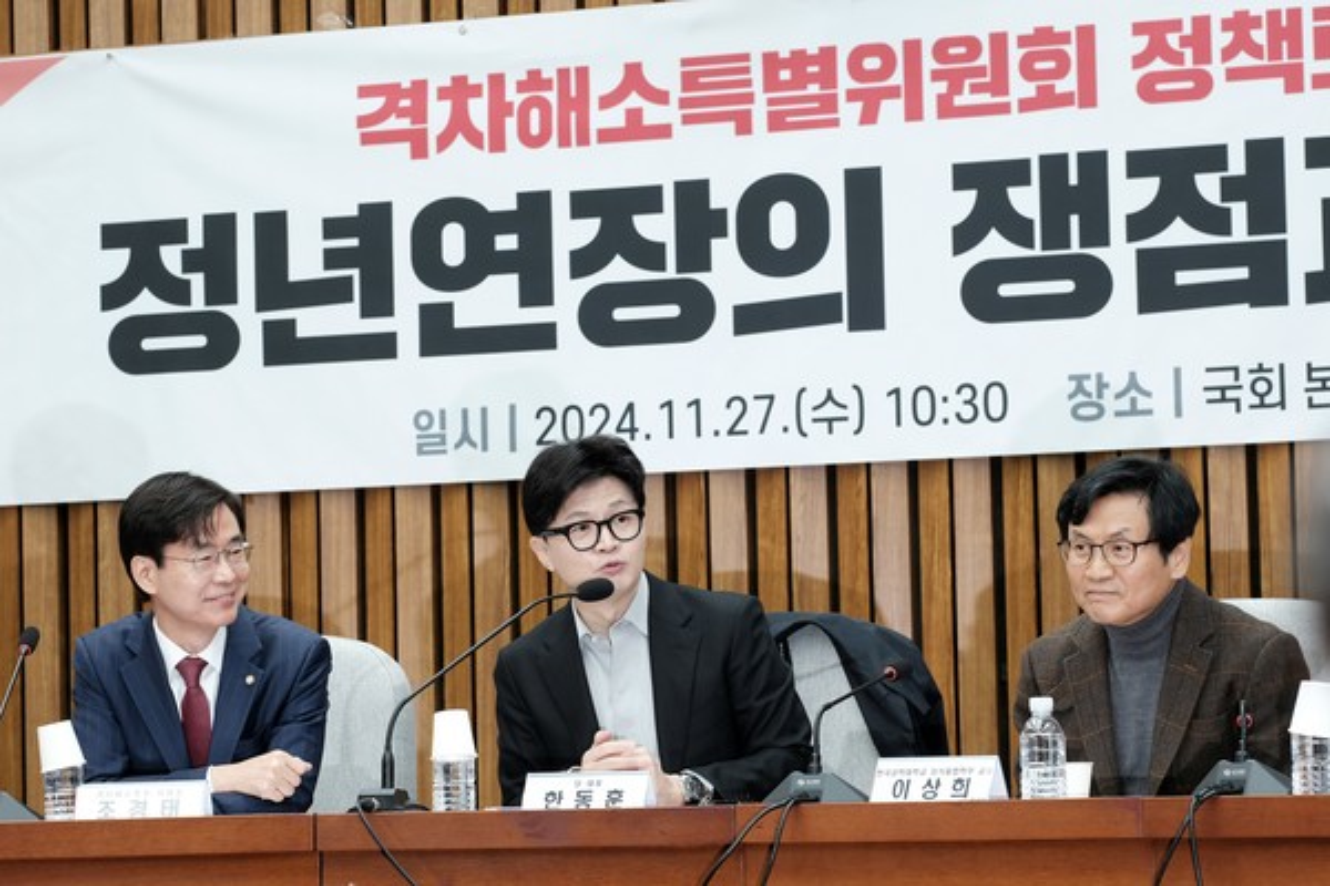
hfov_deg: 15.2
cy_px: 443
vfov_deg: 10.2
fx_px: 4987
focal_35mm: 135
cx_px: 665
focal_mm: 90
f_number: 5.6
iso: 1250
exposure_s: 1/100
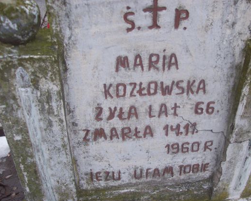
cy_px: 107
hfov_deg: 42.7
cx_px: 151
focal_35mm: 43
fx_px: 319
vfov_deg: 34.9
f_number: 2.7
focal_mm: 6
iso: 80
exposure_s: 1/115
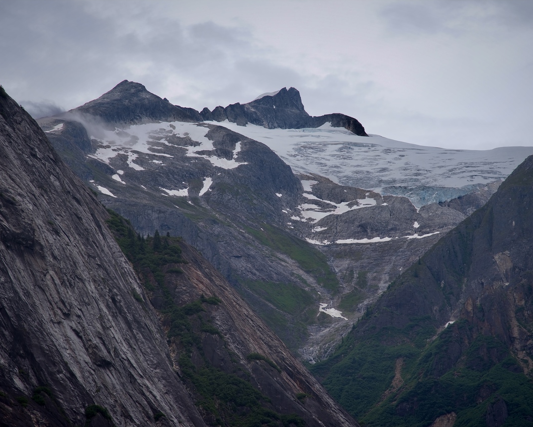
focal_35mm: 136
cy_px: 214
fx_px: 2145
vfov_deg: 11.4
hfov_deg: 14.2
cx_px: 280
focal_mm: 120
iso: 100
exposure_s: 1/250
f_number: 7.1
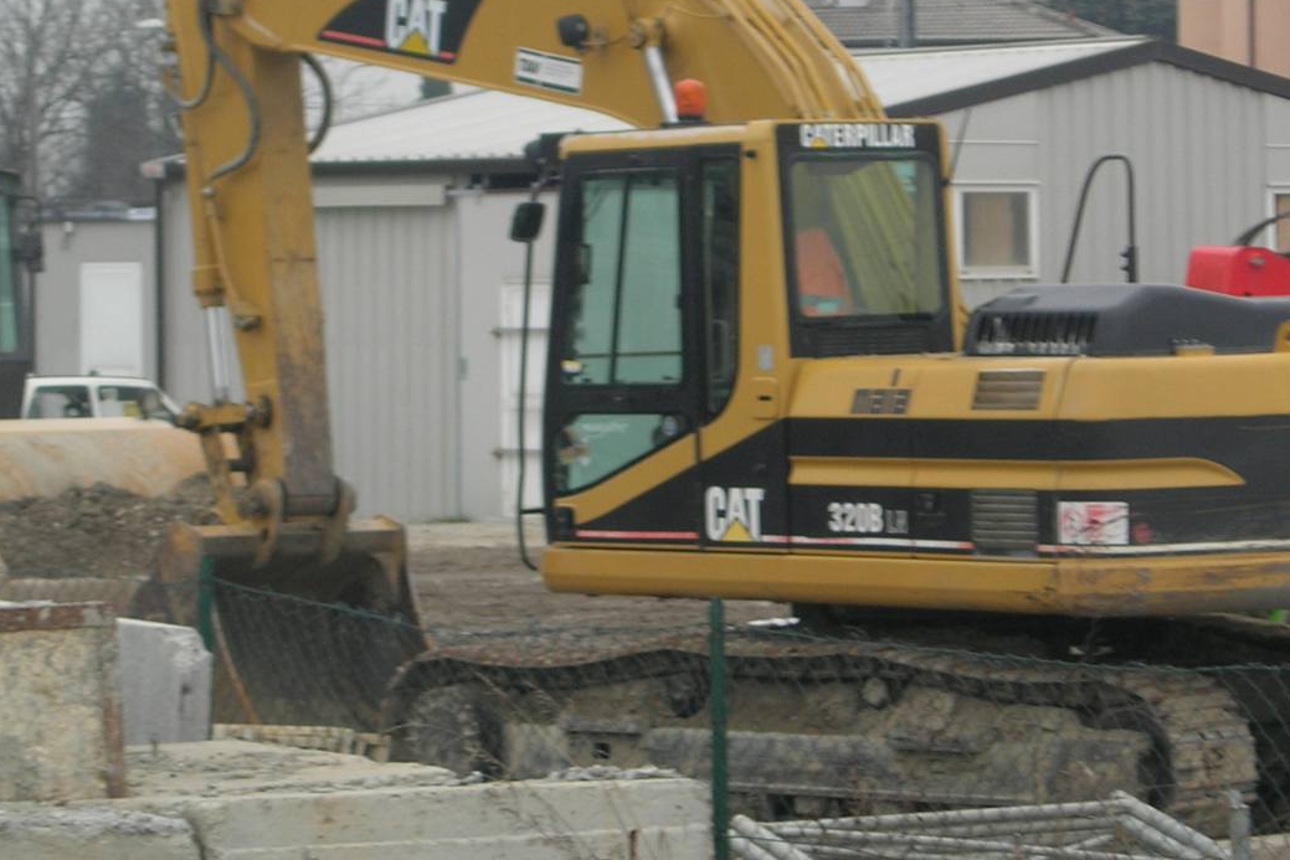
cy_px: 314
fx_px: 6486
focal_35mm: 181
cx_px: 620
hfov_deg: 11.4
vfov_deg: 7.6
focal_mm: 23.4
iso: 64
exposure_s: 1/86.8
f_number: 4.9
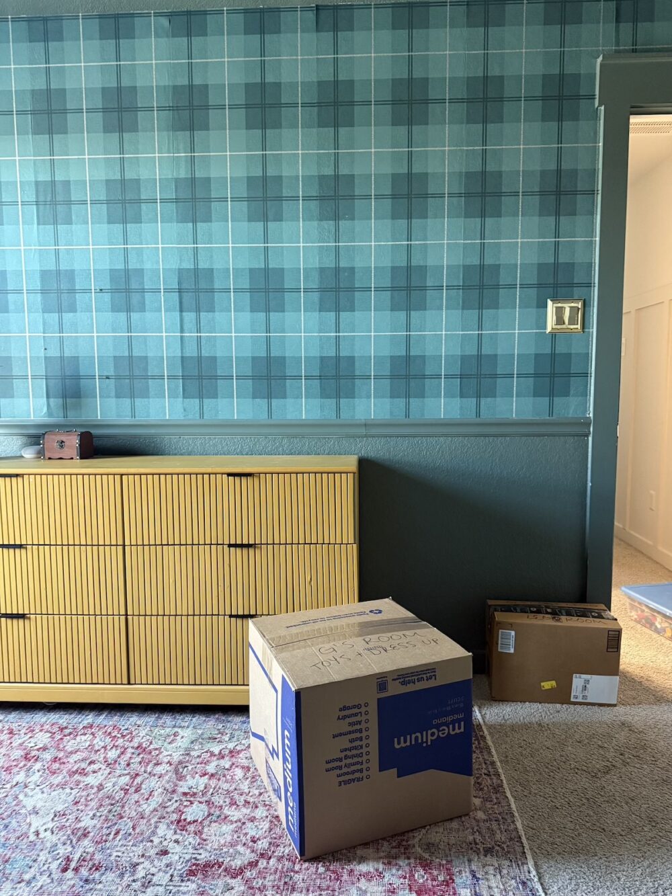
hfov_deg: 56.8
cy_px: 448
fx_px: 621
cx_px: 336
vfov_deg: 71.6
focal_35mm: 24
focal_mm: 6.76
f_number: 1.78
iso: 640
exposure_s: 1/60
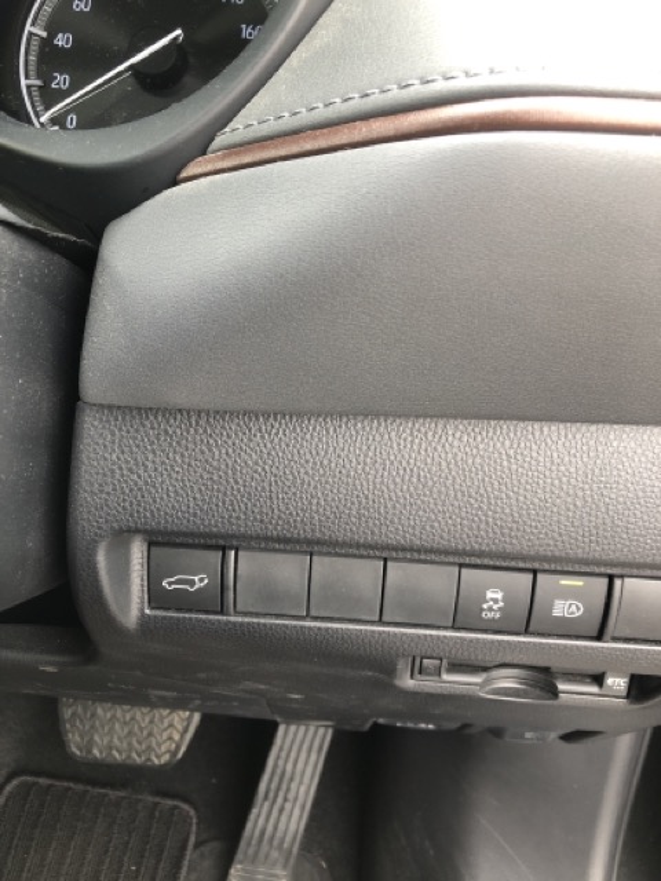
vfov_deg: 63.4
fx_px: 713
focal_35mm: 28
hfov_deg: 49.7
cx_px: 330
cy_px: 440
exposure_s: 1/30
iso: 32
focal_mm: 3.99
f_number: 1.8
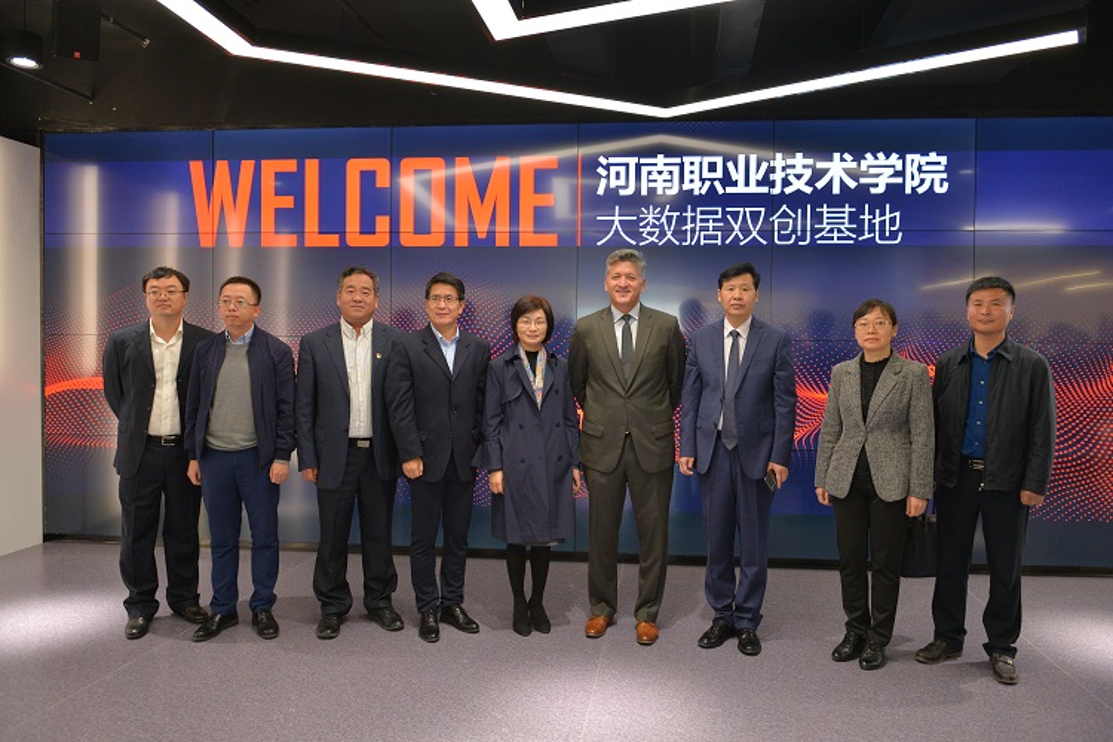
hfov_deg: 73.7
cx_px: 556
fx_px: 742
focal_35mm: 24
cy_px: 371
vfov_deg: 53.1
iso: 800
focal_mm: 24
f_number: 4
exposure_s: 1/100
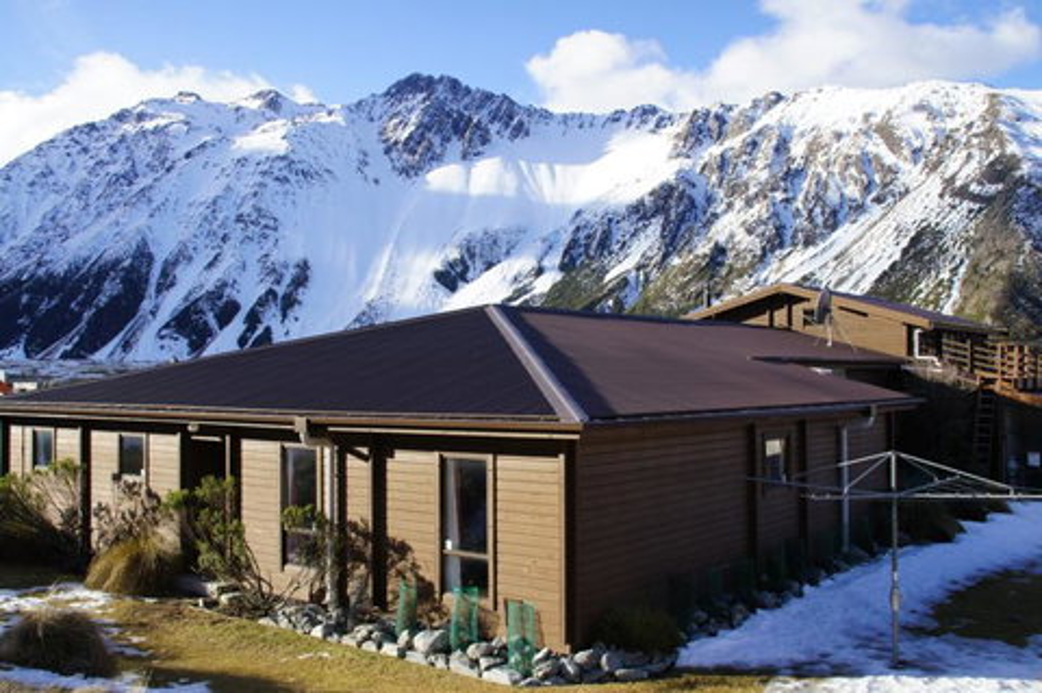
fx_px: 1041
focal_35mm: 36
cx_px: 521
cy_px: 346
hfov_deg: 53.2
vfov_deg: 36.8
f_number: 11
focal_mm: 24
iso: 100
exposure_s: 1/60
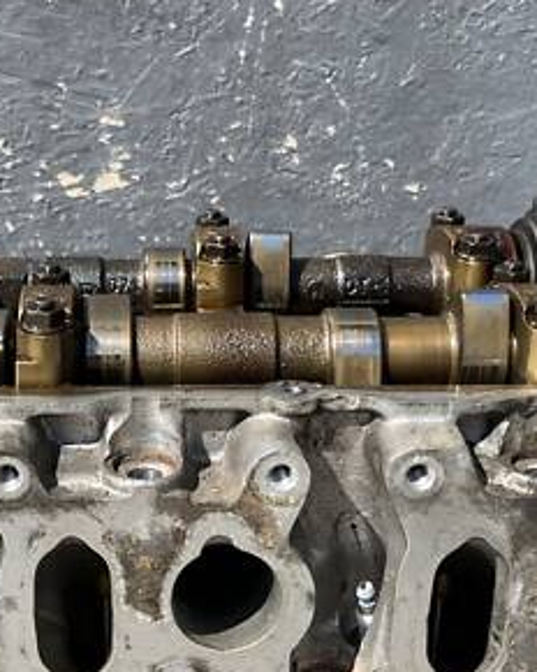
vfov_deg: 33.5
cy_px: 385
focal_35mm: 56
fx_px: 1113
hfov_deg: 26.7
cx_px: 113
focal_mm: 5.1
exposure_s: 1/1802
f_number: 1.6
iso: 50
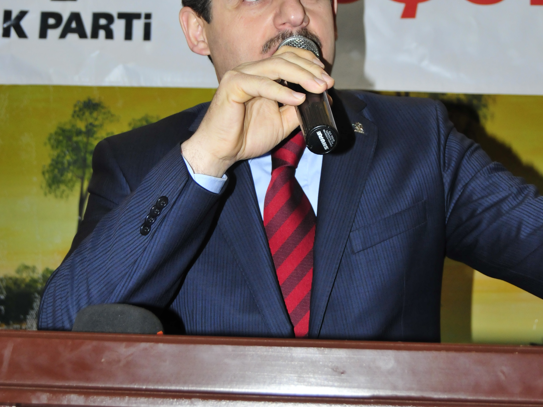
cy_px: 189
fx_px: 1204
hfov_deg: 25.4
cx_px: 272
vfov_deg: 19.2
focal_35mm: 77
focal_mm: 35
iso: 800
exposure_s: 1/60
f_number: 4.8
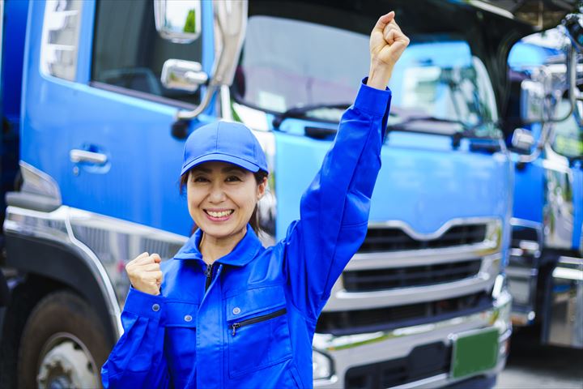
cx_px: 292
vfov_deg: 27.0
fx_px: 810
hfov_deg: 39.6
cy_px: 194
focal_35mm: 50
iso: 100
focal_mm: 50
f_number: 2.5
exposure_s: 1/500
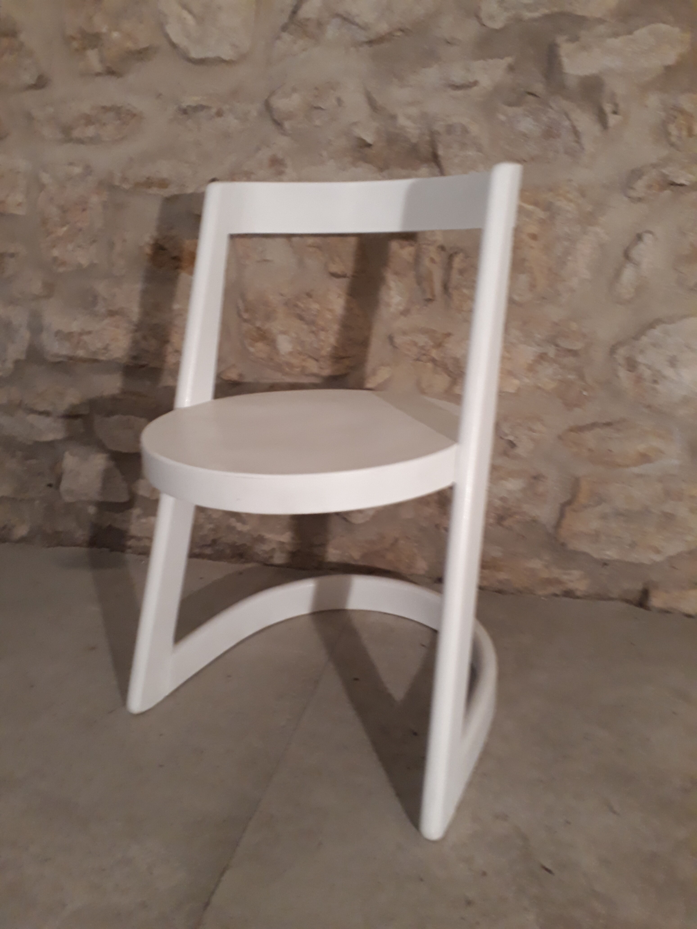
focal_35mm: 27
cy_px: 464
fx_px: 725
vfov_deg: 65.3
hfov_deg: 51.4
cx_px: 348
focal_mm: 3.6
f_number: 1.9
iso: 160
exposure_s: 1/17
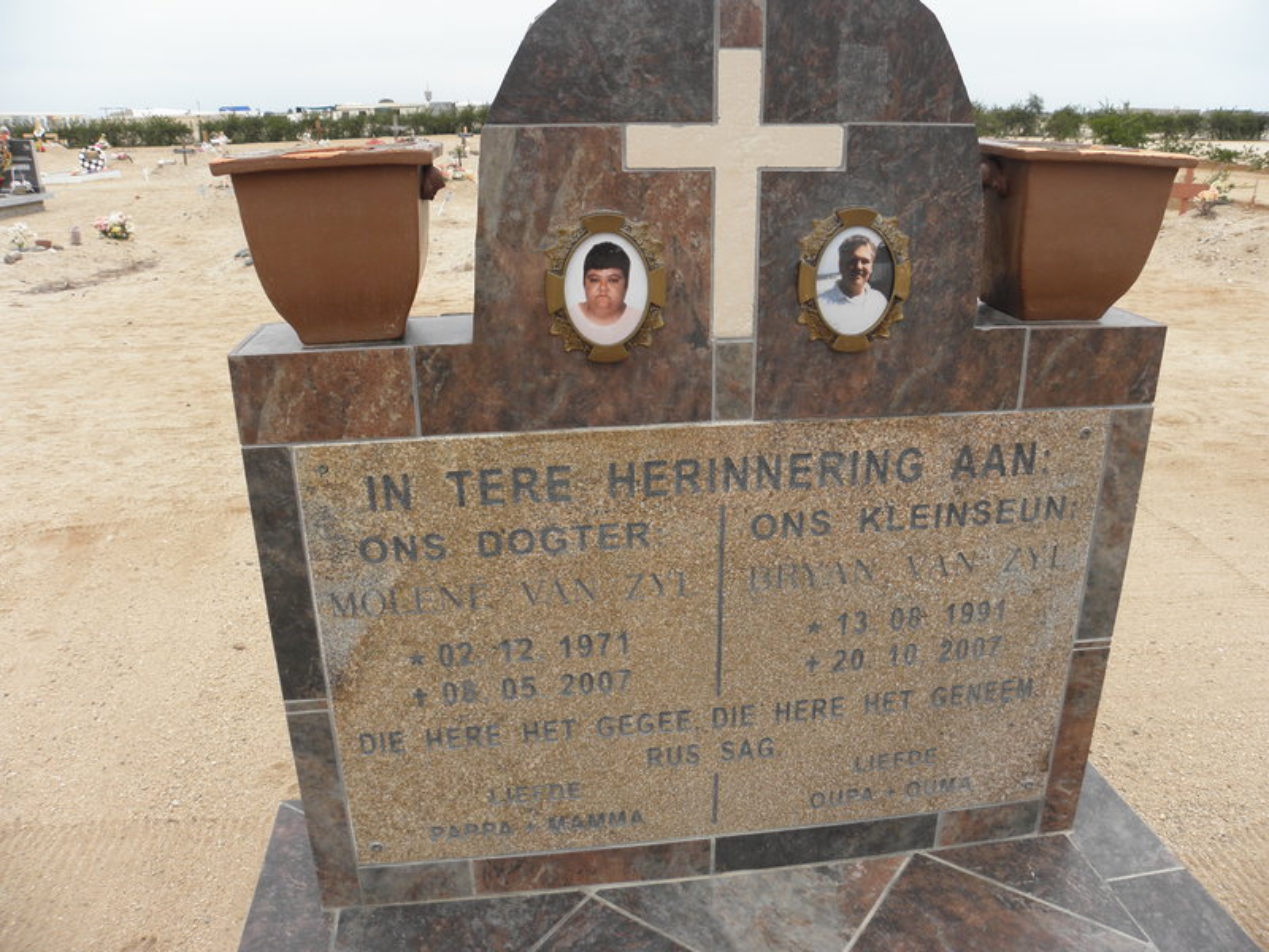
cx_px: 634
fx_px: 953
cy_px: 476
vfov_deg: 53.1
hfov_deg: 67.3
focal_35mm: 26
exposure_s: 1/80
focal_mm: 4.6
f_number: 3.2
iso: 64
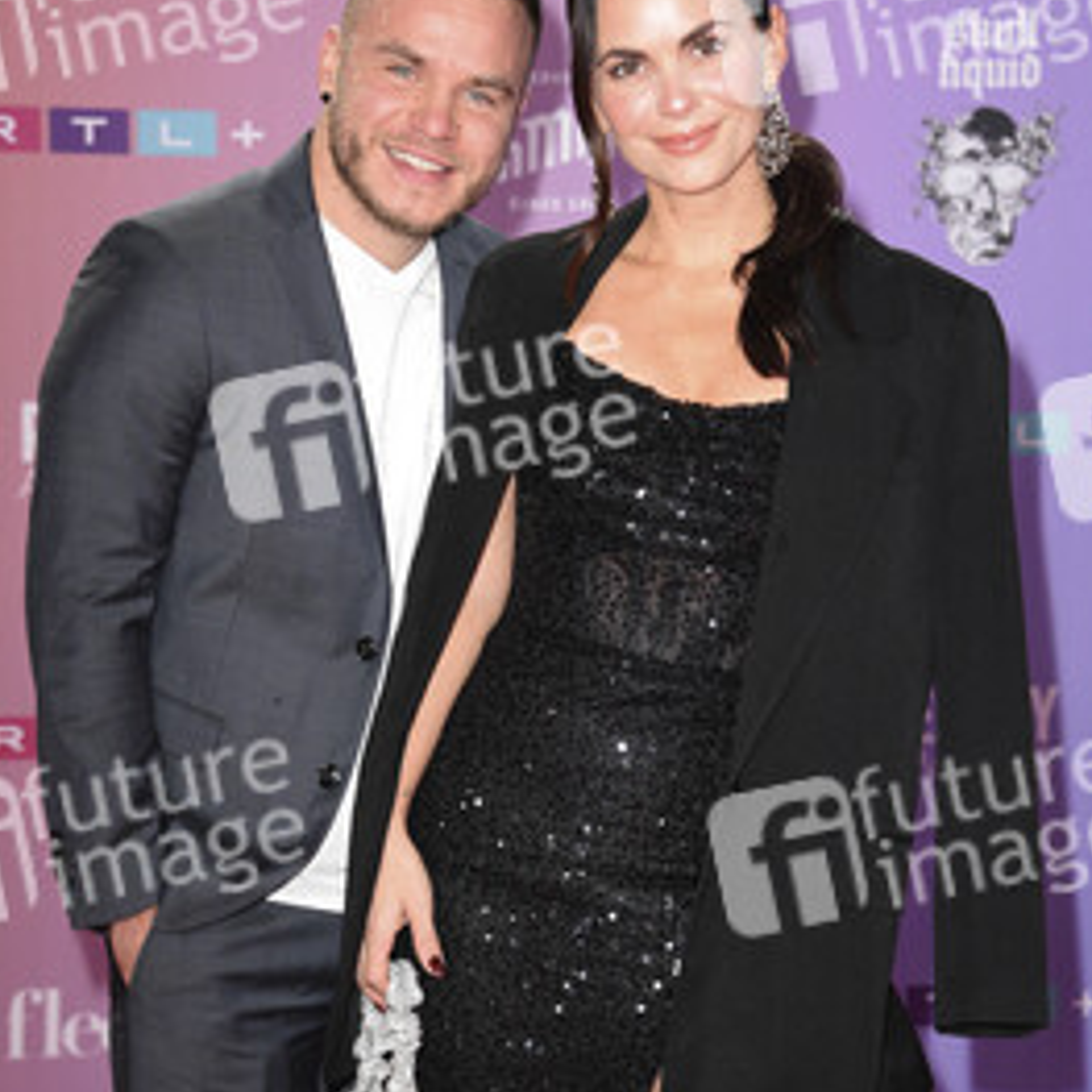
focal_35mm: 93
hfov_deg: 18.7
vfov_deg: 18.7
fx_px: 3319
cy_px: 631
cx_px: 544
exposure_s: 1/250
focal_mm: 72
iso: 2500
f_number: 5.6
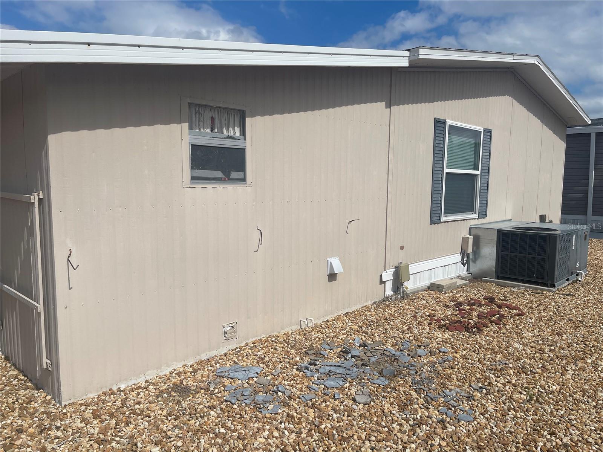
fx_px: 453
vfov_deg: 53.1
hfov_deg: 67.3
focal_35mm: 26
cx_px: 302
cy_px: 226
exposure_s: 1/15152
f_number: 1.6
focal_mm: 5.1
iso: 50
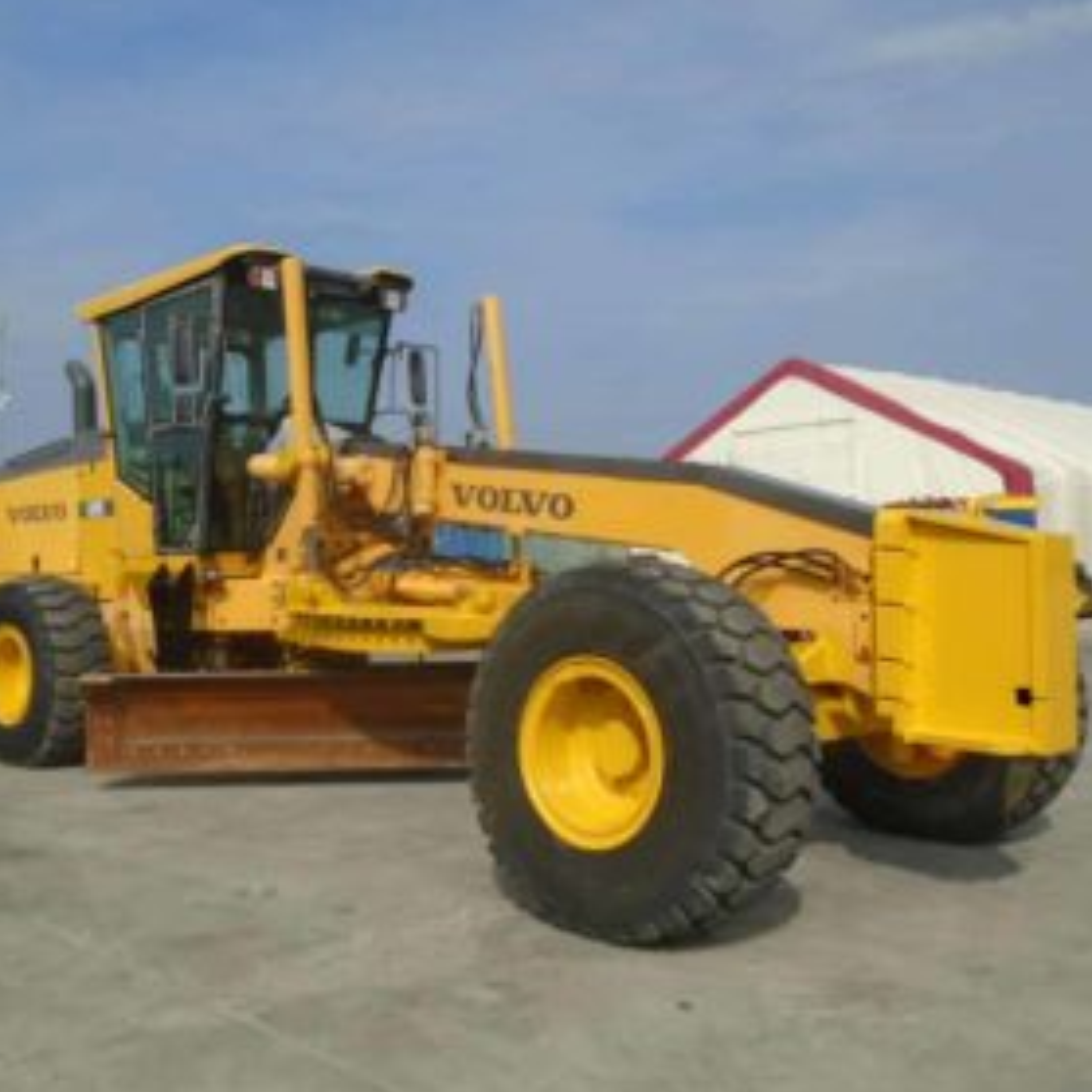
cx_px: 466
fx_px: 1178
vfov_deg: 49.7
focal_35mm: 33
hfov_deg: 49.6
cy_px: 571
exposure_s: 1/320
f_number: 8
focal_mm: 4.6
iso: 100
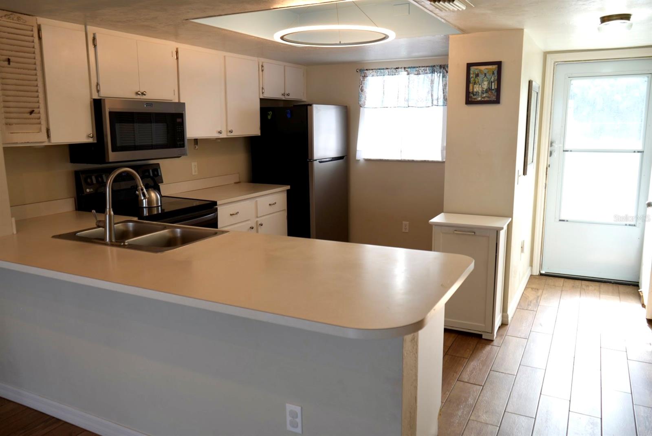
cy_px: 218
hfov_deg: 65.4
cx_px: 326
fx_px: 507
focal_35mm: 28
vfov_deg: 46.5
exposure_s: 1/60
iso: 160
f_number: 4
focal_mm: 28
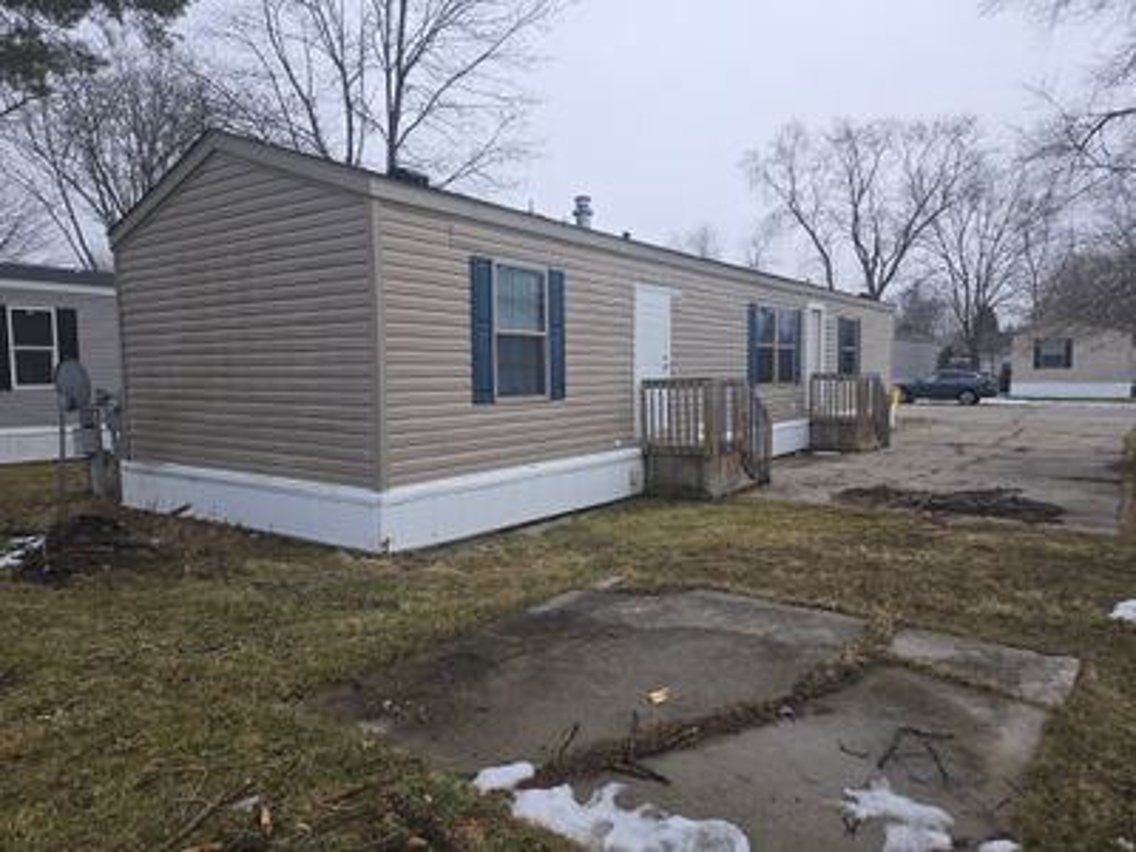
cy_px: 426
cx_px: 568
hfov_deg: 73.9
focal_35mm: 23
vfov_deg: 58.9
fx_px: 755
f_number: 1.8
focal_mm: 5.4
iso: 25
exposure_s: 1/290
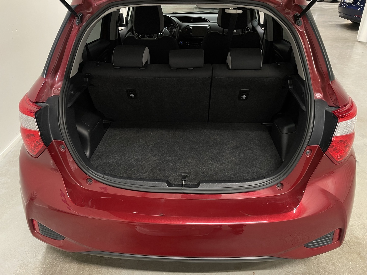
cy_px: 138
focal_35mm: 26
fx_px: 276
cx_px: 184
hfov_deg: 67.3
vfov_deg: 53.1
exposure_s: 1/50
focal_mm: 4.2
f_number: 1.6
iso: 160
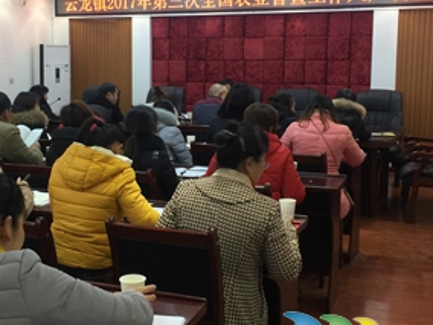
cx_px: 172
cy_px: 134
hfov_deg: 37.3
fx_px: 638
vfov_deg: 28.5
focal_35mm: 51
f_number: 2.2
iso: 50
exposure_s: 1/17
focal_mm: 4.15
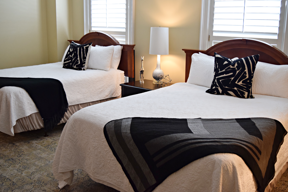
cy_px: 95
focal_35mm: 39
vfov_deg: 34.6
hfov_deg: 50.1
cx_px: 143
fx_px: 308
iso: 900
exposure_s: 1/40
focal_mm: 25
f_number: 4
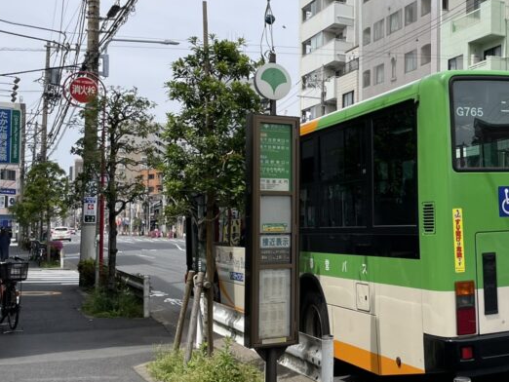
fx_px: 750
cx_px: 452
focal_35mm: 51
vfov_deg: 28.6
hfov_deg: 35.4
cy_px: 210
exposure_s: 1/3125
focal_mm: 4.2
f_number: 1.6
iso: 32
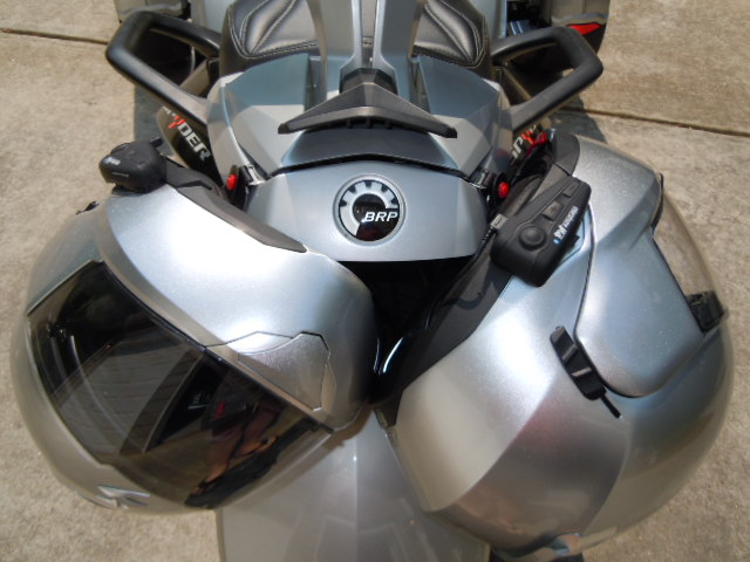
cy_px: 281
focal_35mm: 30
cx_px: 375
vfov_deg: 46.8
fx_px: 650
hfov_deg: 60.0
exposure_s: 1/320
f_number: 7
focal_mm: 5.4
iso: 100
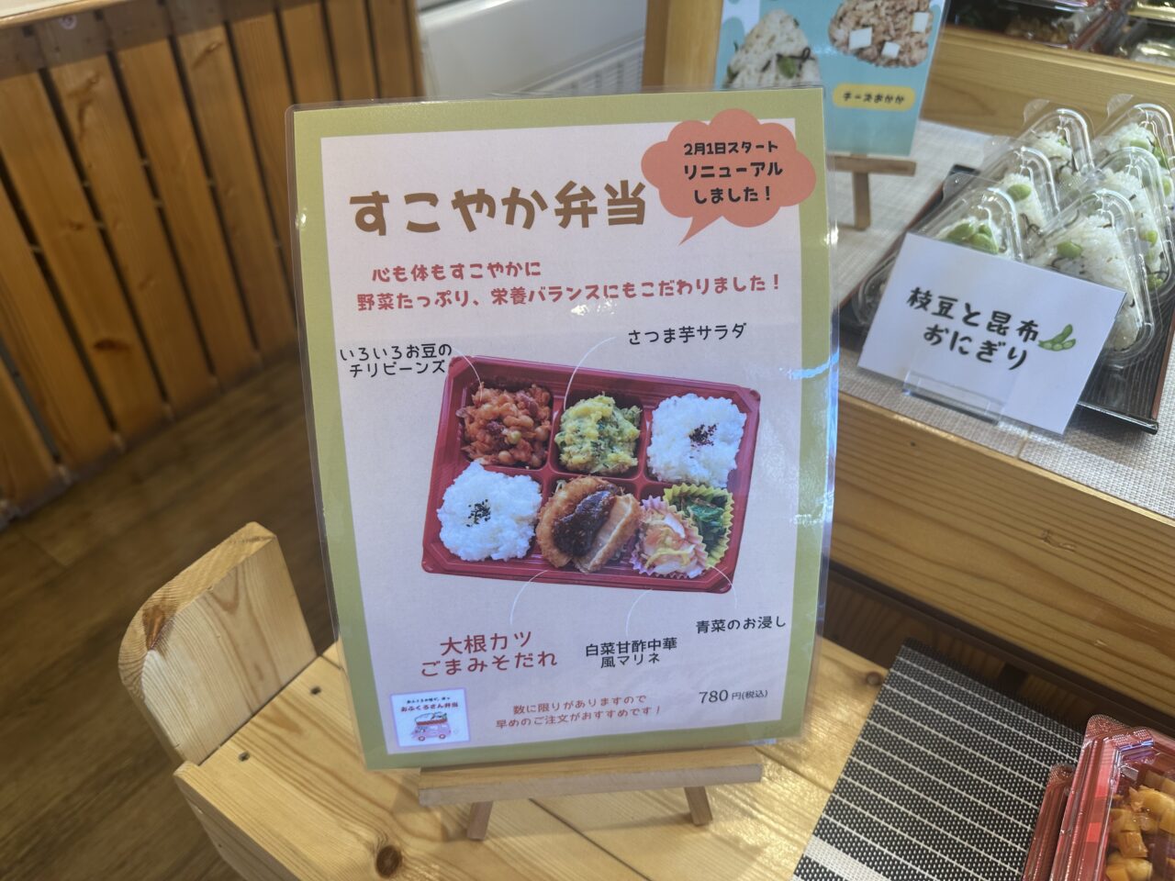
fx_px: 815
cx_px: 588
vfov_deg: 56.8
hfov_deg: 71.6
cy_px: 440
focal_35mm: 24
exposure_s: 1/120
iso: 64
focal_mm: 6.86
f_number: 1.78
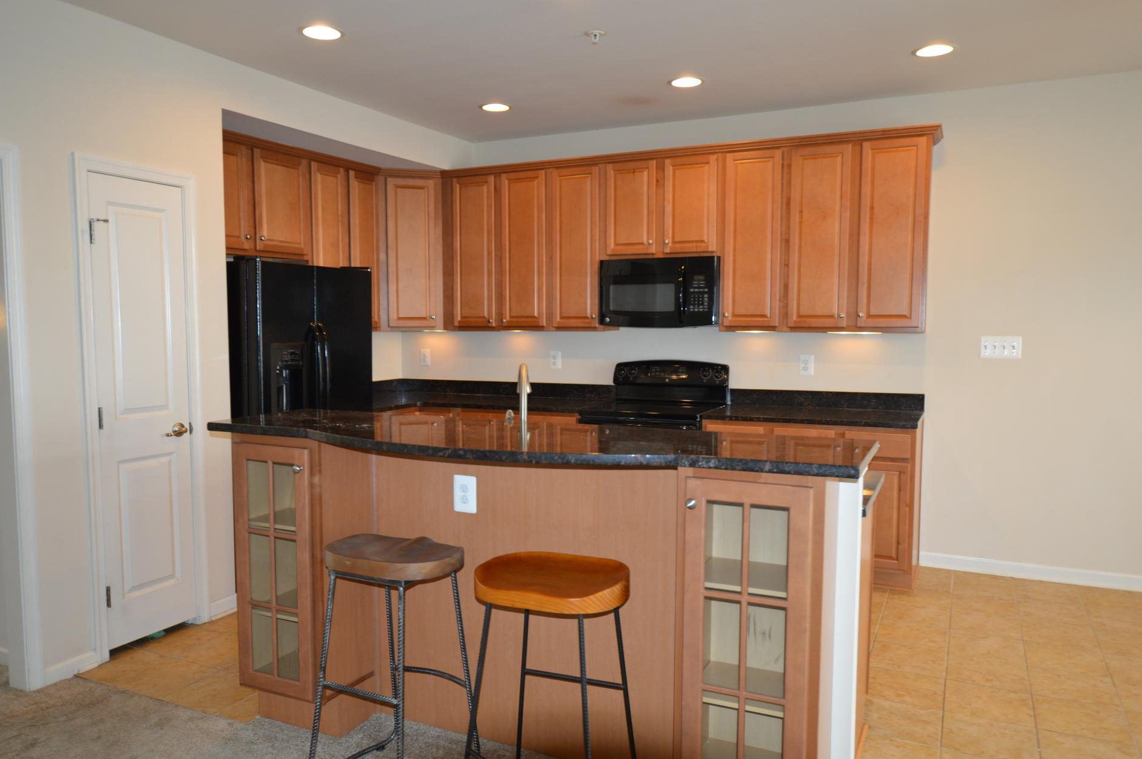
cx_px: 567
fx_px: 824
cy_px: 401
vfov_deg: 49.4
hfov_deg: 69.4
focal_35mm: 26
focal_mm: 16
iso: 450
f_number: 3.5
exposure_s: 1/60
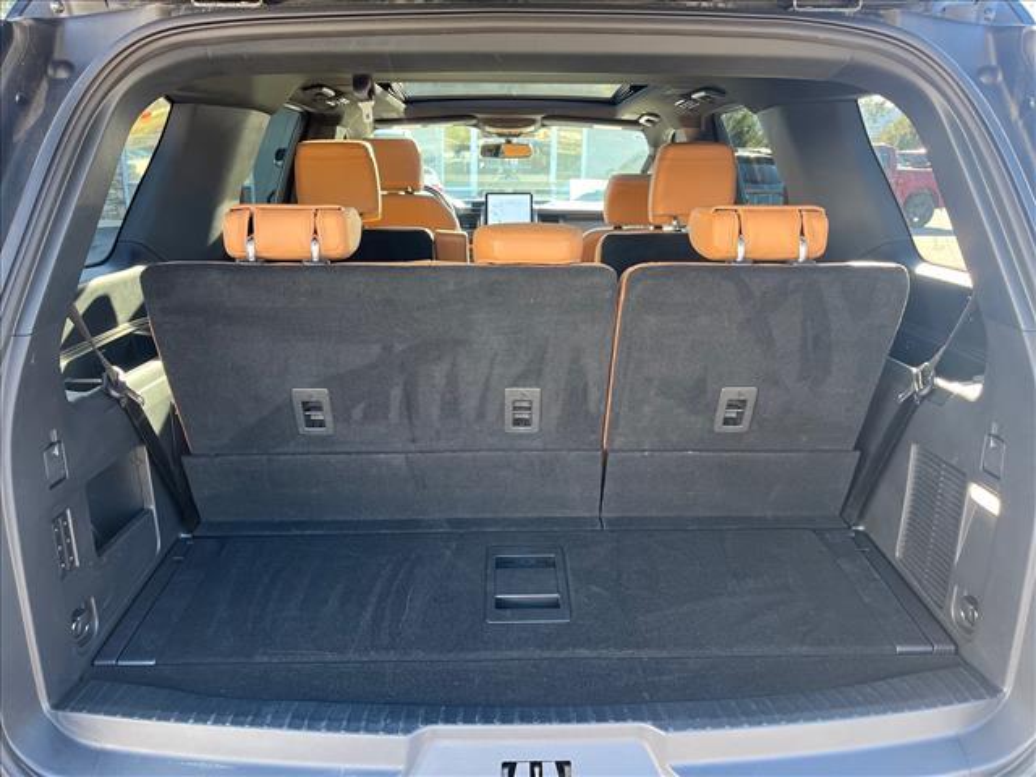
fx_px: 778
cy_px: 388
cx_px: 518
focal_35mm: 26
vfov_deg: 53.1
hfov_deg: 67.3
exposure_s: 1/121
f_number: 1.6
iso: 125
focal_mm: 5.1
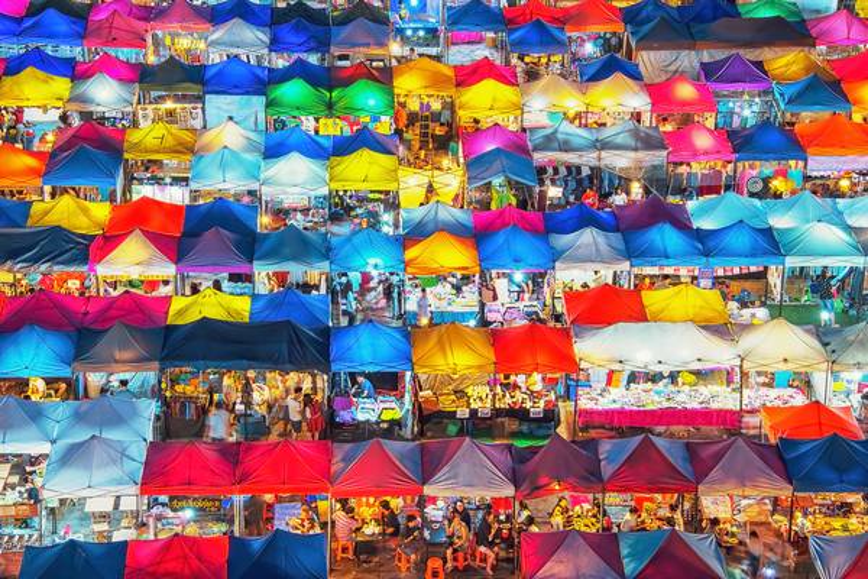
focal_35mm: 98
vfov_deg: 14.0
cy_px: 290
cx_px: 434
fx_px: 2363
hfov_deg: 20.8
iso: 64
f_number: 8
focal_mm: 98
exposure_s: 1
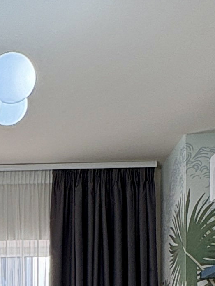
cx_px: -53
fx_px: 671
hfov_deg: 17.3
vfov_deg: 21.4
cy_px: 389
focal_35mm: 81
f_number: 2.2
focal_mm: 2.22
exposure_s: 1/165
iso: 64
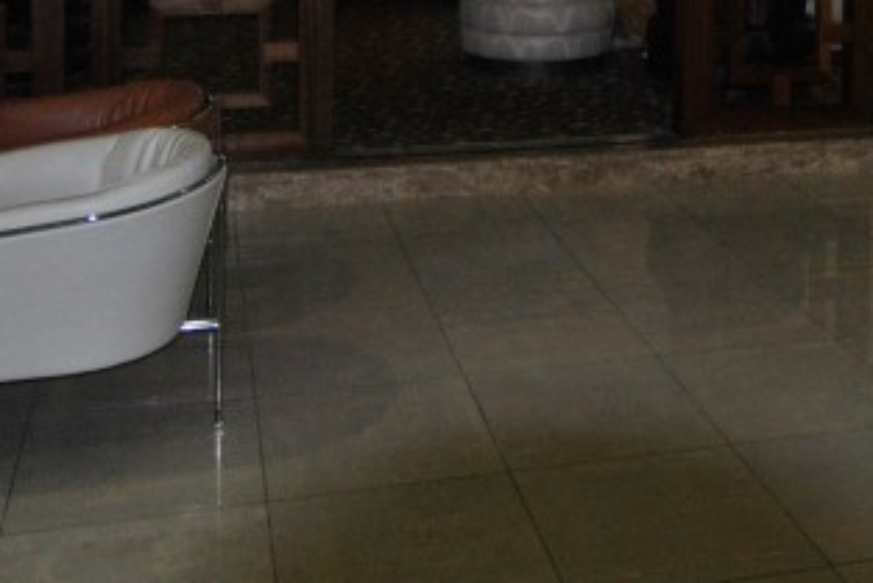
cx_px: 612
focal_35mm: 55
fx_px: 1334
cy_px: -137
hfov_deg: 35.7
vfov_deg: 22.5
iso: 200
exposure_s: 1/60
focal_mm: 10
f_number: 3.5
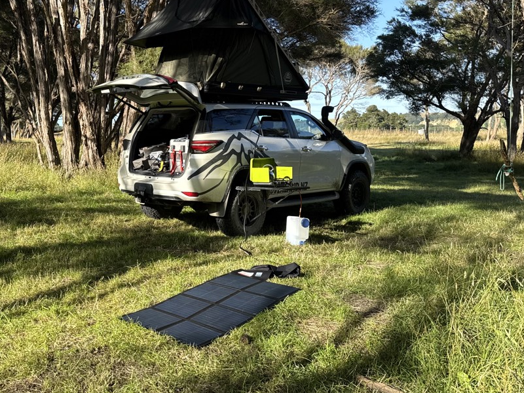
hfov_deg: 50.1
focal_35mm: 36
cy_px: 145
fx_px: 545
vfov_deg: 39.4
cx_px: 162
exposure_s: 1/1285
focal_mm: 6.76
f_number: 1.78
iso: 80
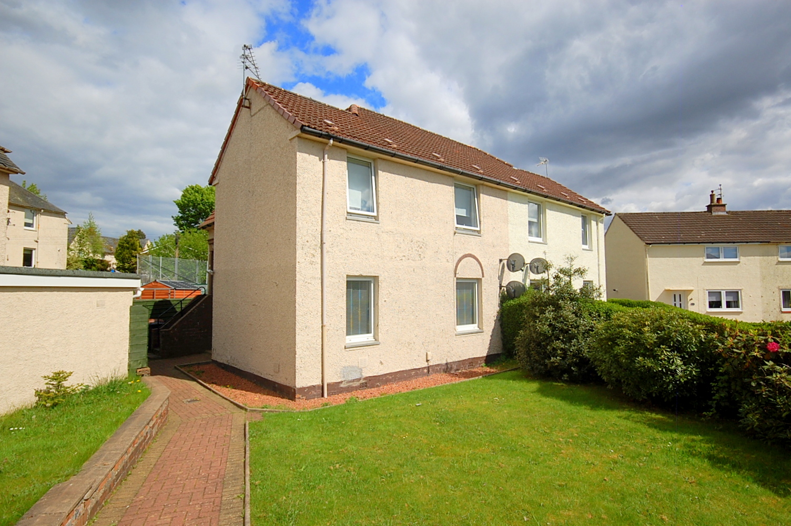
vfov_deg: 63.1
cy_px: 263
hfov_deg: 85.5
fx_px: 428
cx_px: 396
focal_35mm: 20
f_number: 10
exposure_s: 1/400
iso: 200
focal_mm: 13
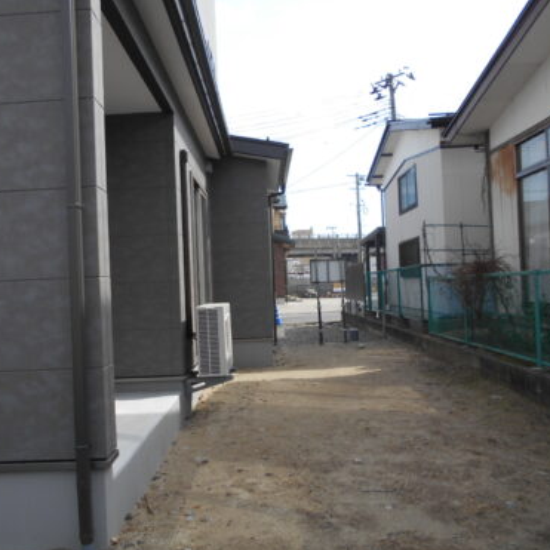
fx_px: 557
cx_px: 254
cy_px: 276
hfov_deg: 52.5
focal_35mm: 31
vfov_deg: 52.5
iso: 80
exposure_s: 1/500
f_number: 3.2
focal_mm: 4.6
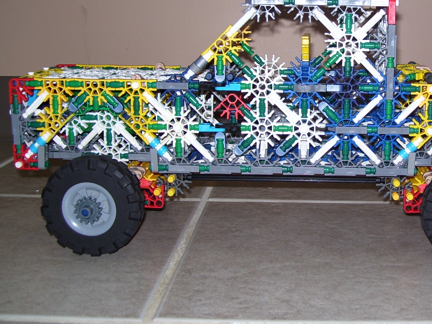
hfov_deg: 35.6
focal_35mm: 53
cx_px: 307
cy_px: 133
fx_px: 661
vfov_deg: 27.5
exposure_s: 1/60
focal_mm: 6
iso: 80
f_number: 2.7
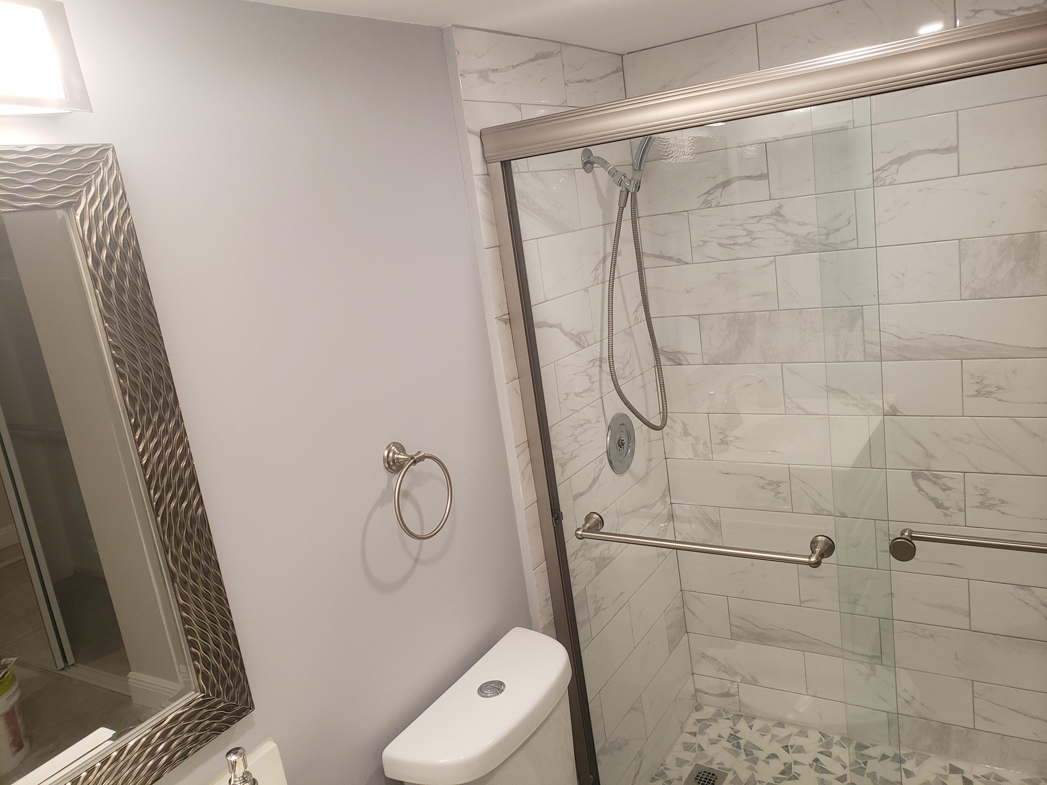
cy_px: 392
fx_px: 786
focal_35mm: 26
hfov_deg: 67.3
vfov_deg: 53.1
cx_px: 524
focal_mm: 4.3
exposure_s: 1/60
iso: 160
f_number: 2.4
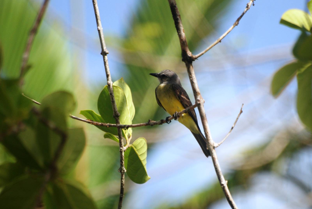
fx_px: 3905
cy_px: 104
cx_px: 156
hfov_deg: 4.6
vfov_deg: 3.1
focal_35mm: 450
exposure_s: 1/1000
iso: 400
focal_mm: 300
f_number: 5.6
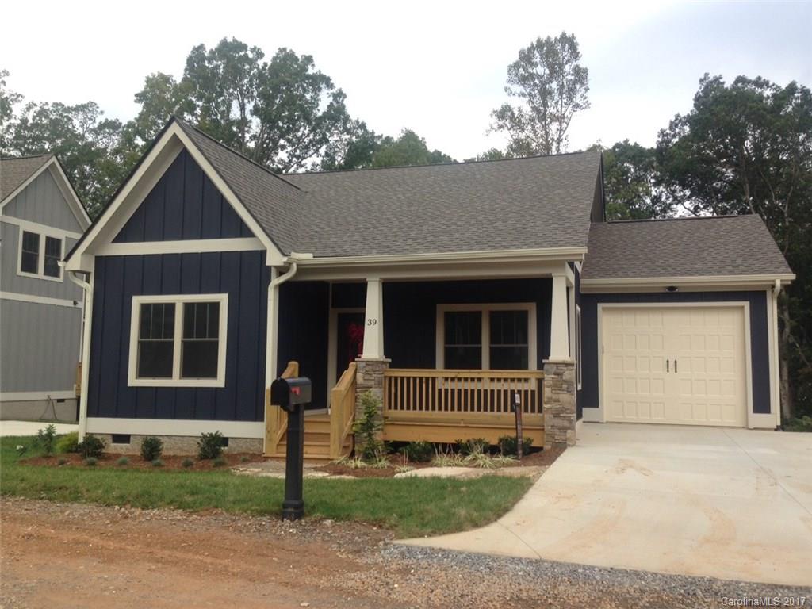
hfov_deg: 55.4
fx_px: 774
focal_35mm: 33
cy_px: 304
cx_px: 406
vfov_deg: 42.9
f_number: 2.4
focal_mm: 4.12
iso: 50
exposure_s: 1/570
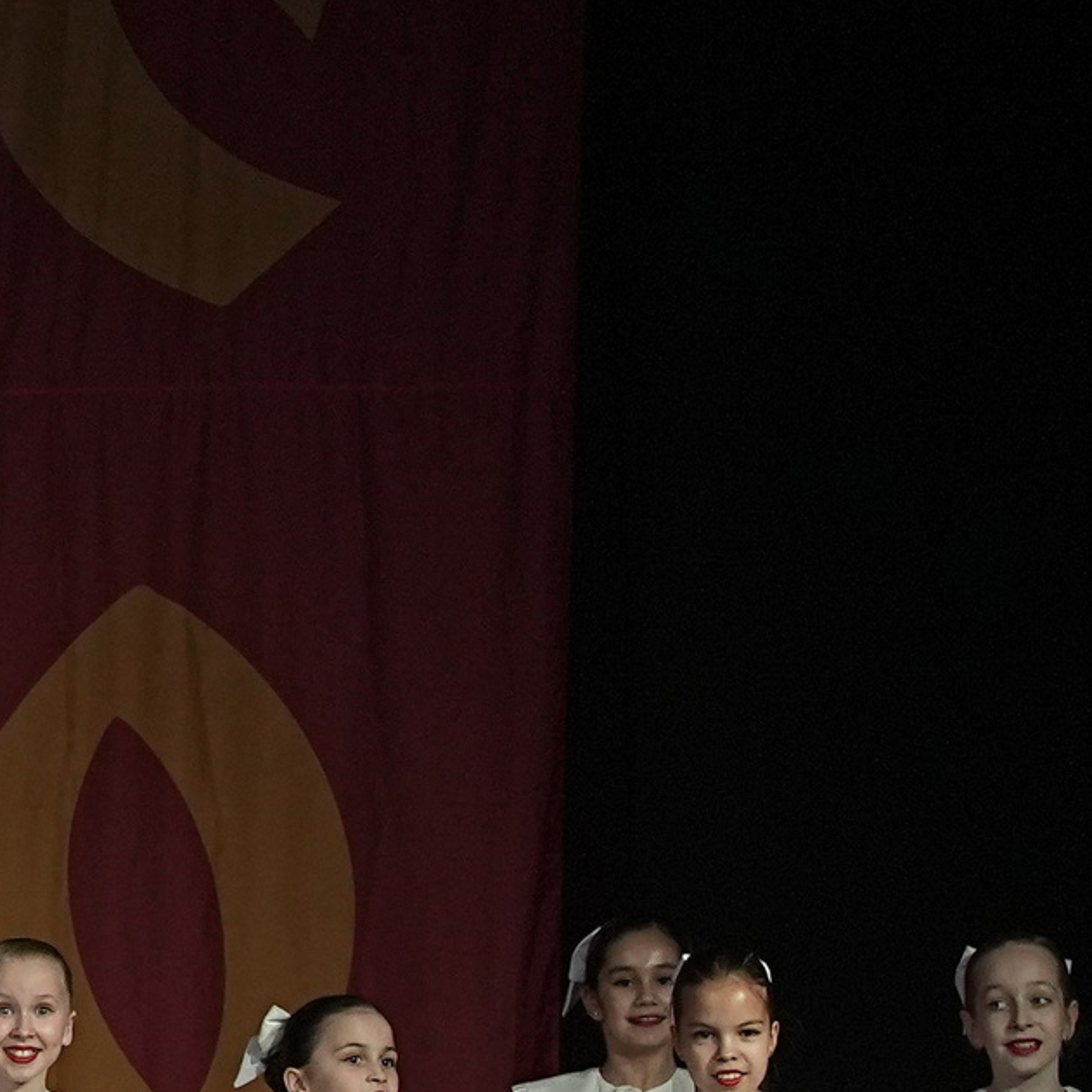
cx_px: -813
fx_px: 12920
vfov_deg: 4.8
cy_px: 639
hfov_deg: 4.8
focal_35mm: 362
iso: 2000
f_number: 4
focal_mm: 70
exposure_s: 1/400
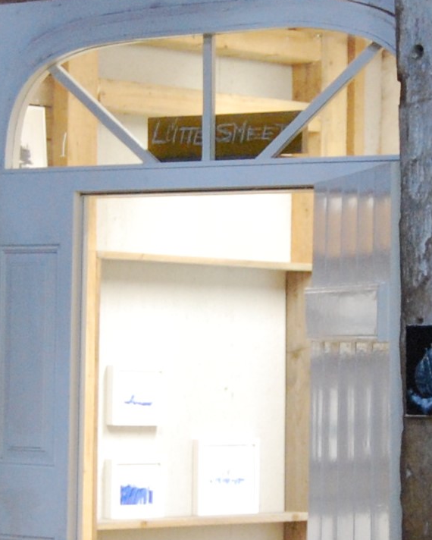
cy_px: 559
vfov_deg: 13.1
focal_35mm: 145
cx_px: 499
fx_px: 2316
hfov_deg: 10.5
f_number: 4
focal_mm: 24
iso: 800
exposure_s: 1/40
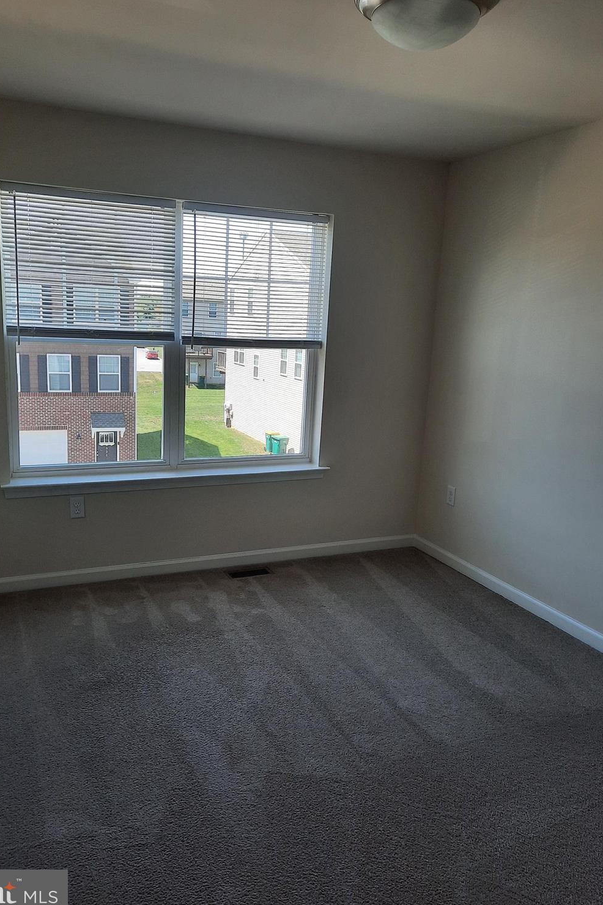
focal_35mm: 27
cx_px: 267
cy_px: 450
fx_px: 678
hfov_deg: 47.8
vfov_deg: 67.4
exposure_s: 1/120
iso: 50
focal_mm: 4.6
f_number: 2
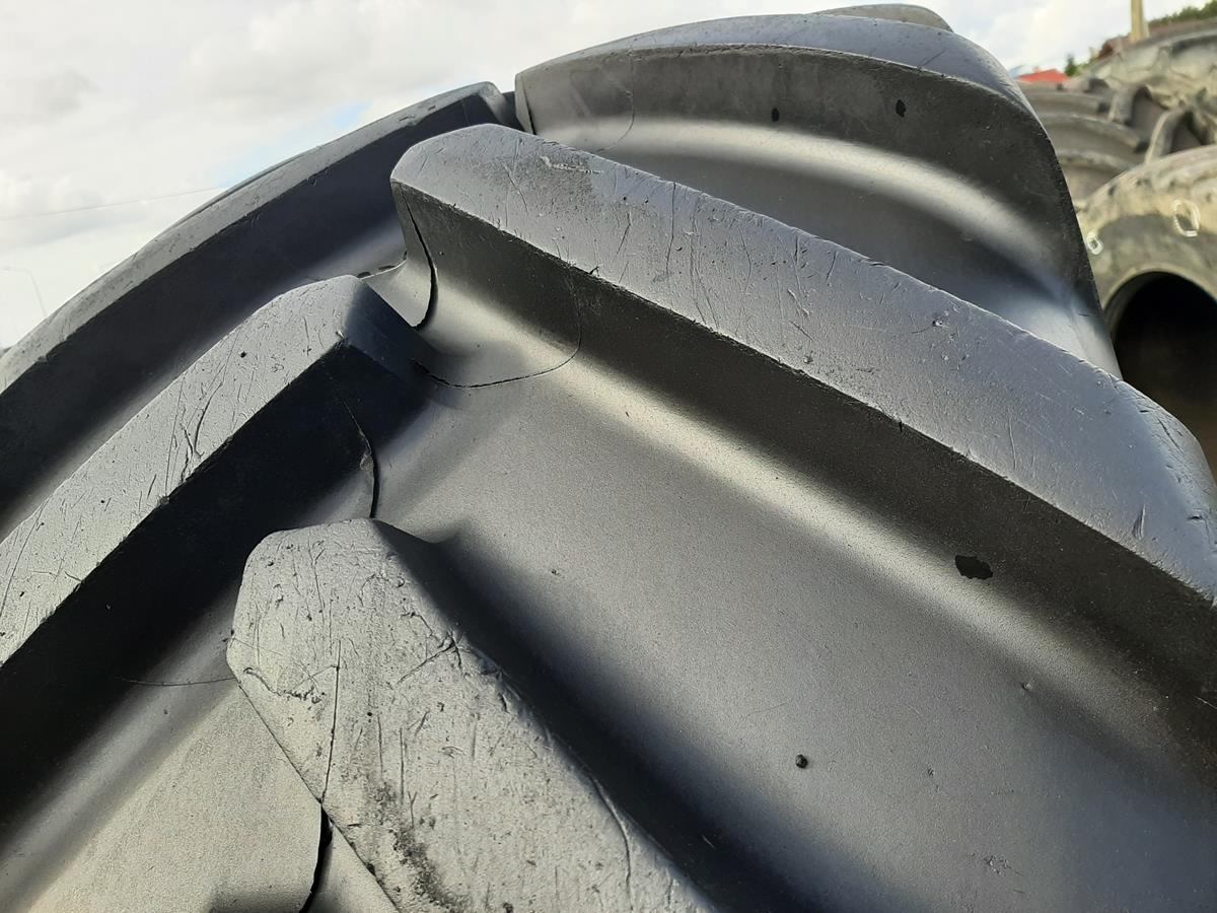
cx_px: 608
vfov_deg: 53.1
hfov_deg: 67.3
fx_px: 914
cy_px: 456
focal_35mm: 26
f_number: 1.7
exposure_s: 1/611
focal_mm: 3.93
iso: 40
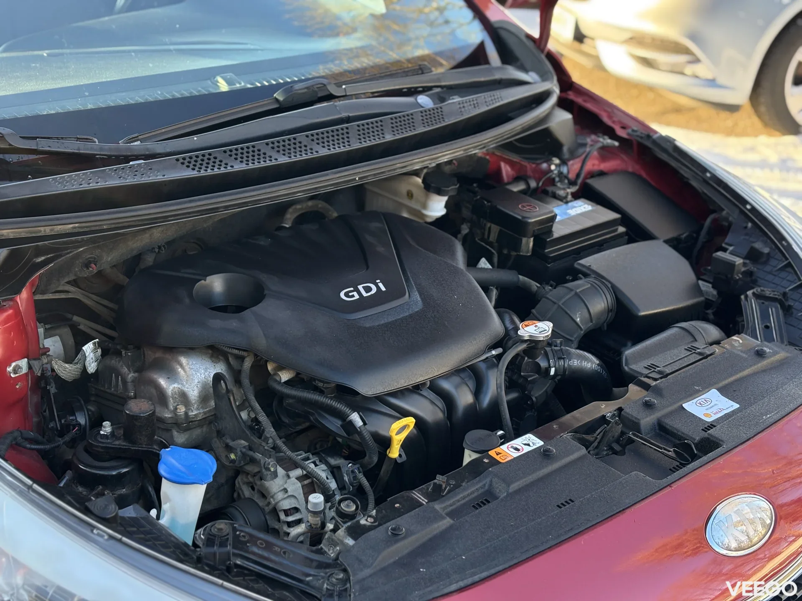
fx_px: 1205
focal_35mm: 52
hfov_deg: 36.8
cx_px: 401
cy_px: 300
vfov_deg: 28.0
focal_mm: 5.96
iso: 50
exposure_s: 1/88
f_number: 1.6
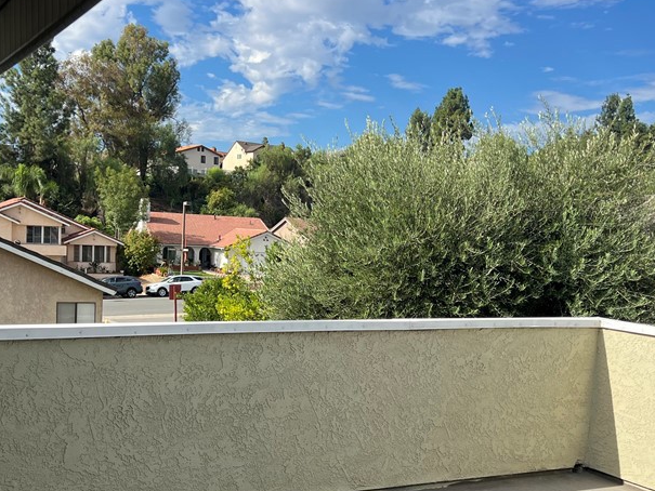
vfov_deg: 32.7
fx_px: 833
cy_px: 317
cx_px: 302
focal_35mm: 44
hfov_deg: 42.9
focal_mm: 5.7
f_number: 1.5
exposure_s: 1/3831
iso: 50
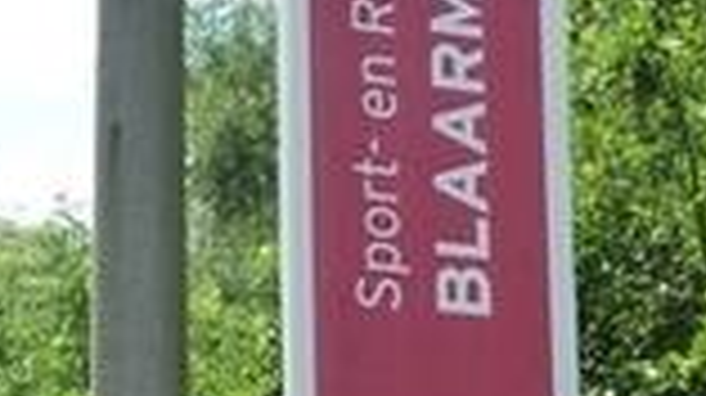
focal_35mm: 175
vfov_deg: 6.9
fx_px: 3273
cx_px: 688
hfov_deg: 12.2
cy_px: 302
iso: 125
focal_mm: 7.6
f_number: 5
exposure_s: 1/250
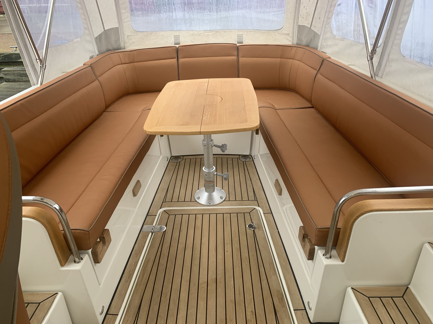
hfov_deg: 67.3
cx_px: 216
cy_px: 162
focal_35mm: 26
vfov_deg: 53.1
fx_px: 325
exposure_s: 1/60
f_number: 1.8
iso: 100
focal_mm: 4.25
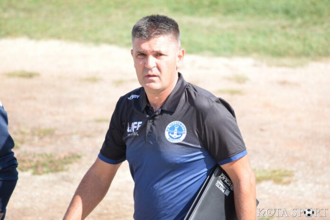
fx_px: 3850
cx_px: 165
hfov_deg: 4.9
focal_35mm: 420
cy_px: 110
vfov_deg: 3.3
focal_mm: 280
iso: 800
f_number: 5.6
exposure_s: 1/1000
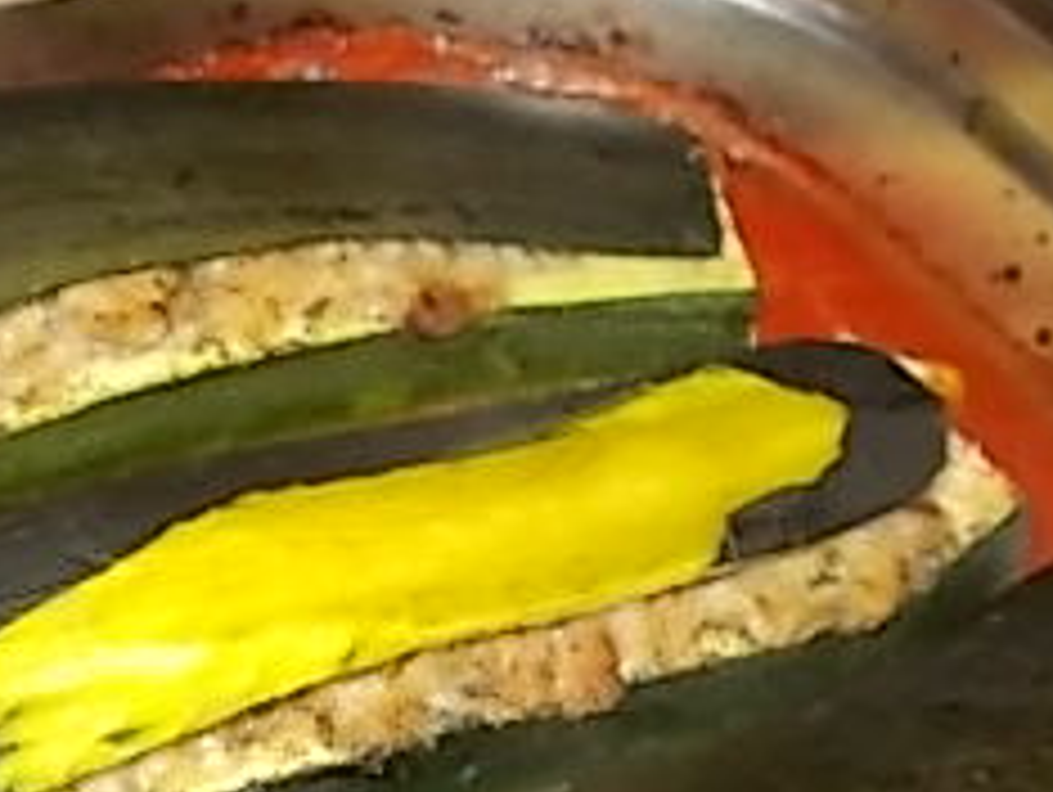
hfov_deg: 26.4
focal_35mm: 71
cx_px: 94
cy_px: 873
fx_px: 2162
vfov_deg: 19.8
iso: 200
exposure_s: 1/25
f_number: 3.2
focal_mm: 4.6
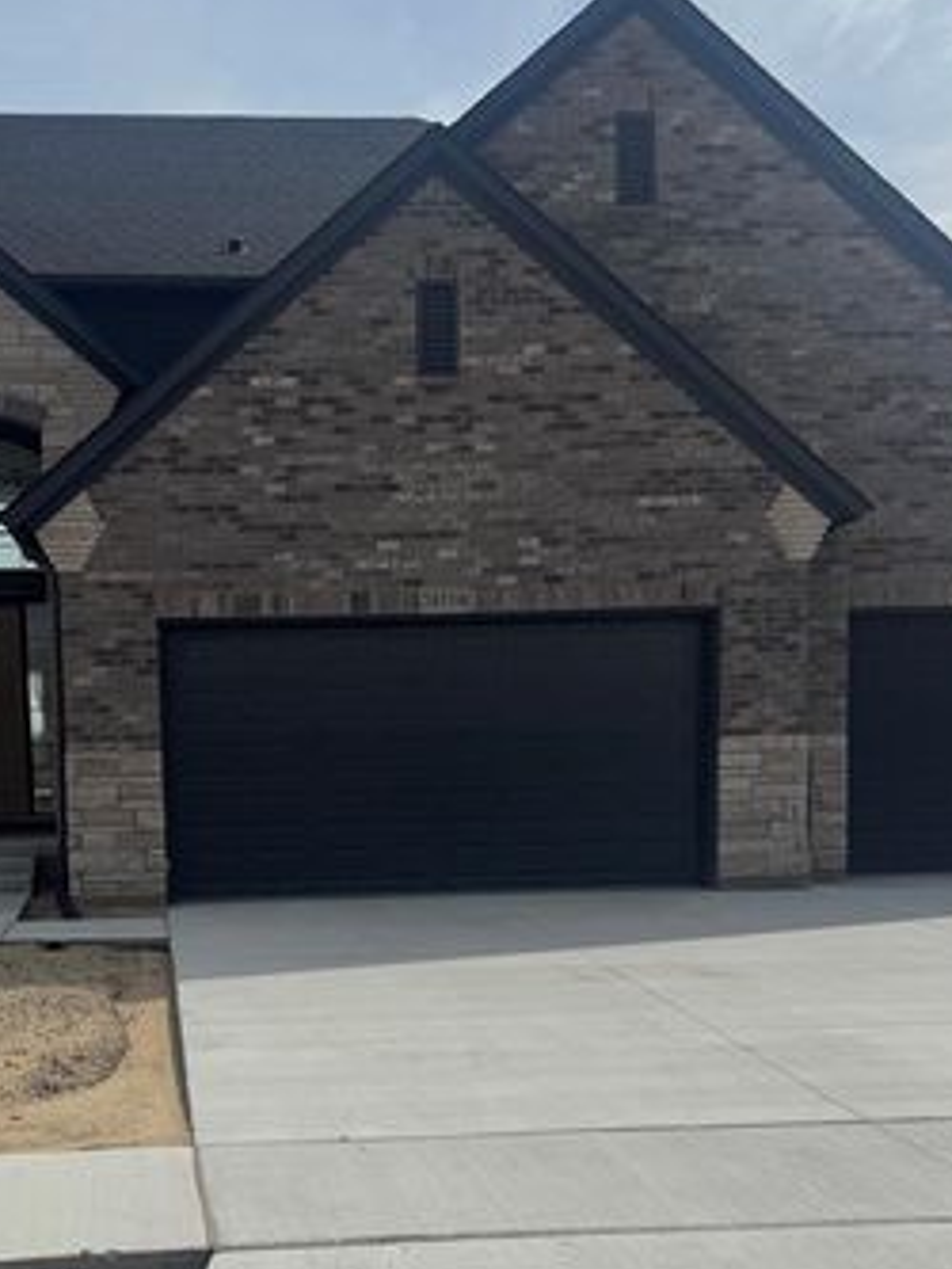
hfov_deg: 30.1
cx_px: 312
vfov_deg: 38.8
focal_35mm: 48
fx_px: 1759
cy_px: 924
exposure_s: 1/12346
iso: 80
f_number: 1.78
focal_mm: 6.76
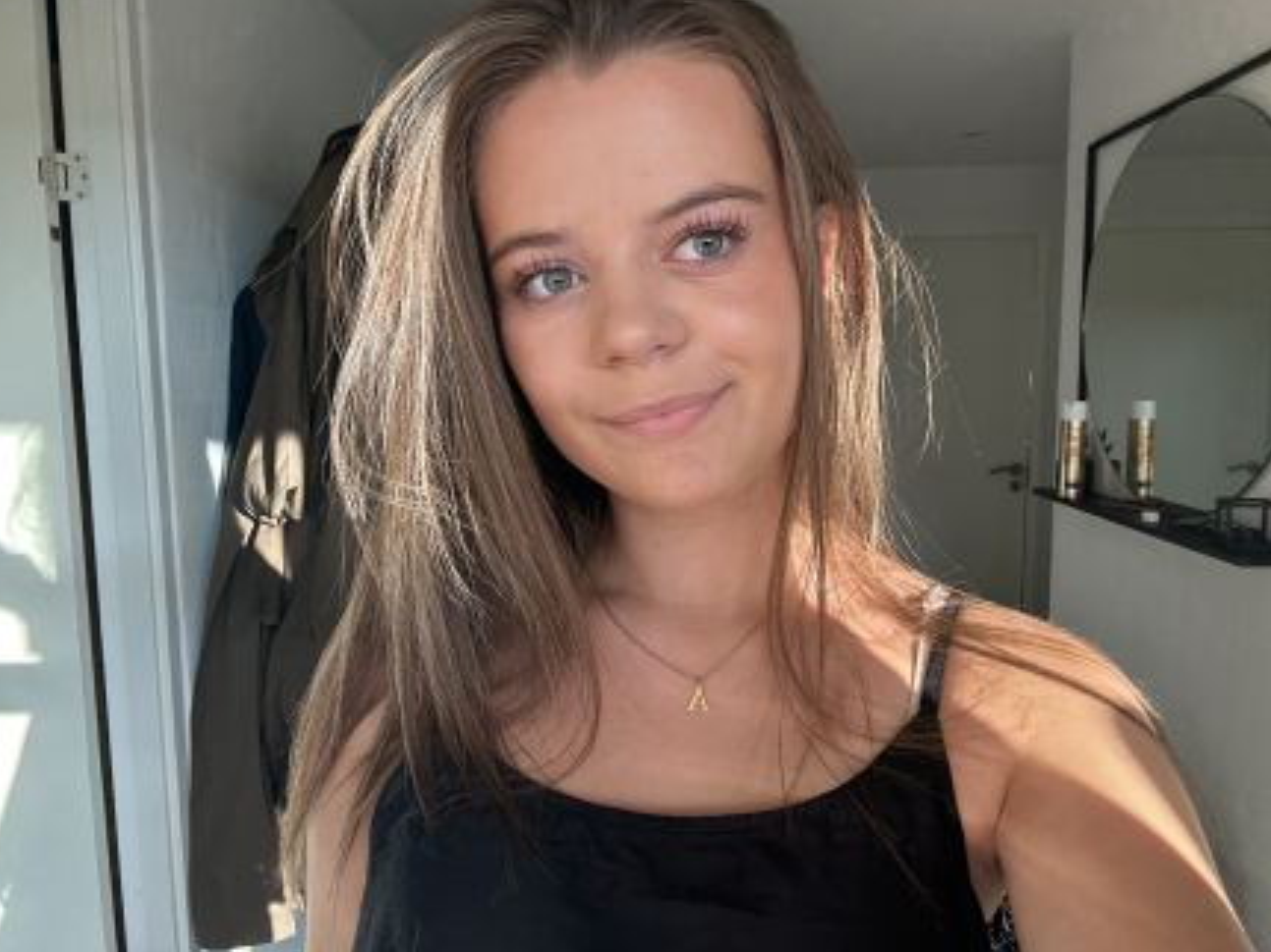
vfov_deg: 56.8
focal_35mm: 24
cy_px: 461
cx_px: 616
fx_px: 881
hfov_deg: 71.6
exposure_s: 1/121
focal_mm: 2.69
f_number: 1.9
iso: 40
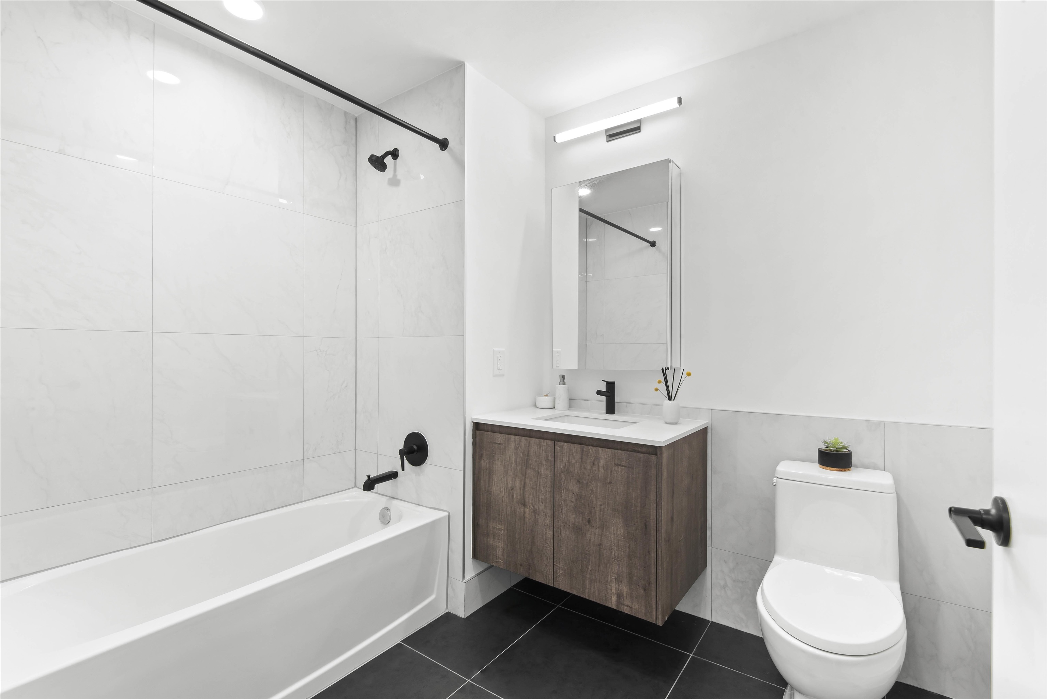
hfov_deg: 96.7
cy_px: 350
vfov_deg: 73.8
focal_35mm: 16
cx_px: 524
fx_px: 465
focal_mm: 16
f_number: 16
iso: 320
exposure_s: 1.6
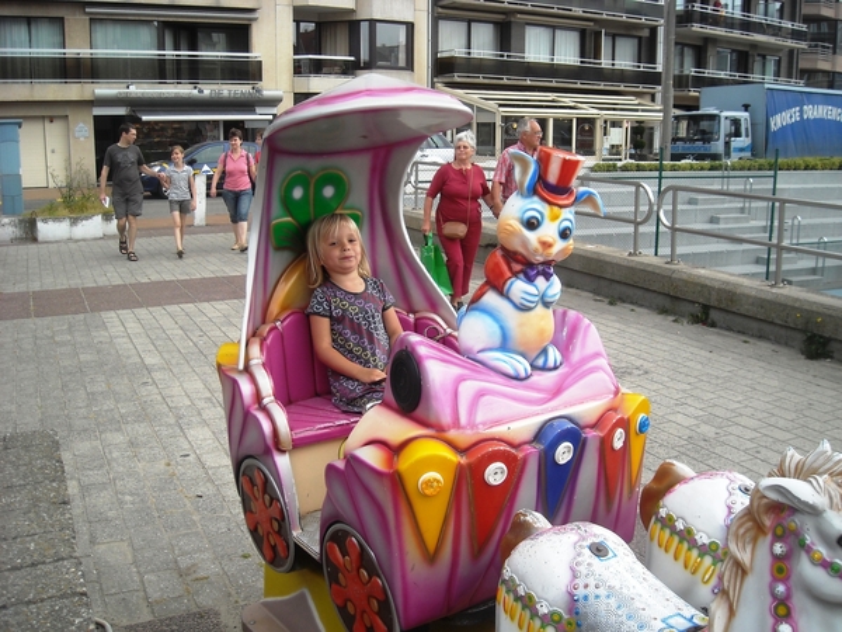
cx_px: 421
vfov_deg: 40.7
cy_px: 316
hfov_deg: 52.6
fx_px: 851
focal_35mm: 35
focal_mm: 5.7
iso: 64
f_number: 2.8
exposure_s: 1/337
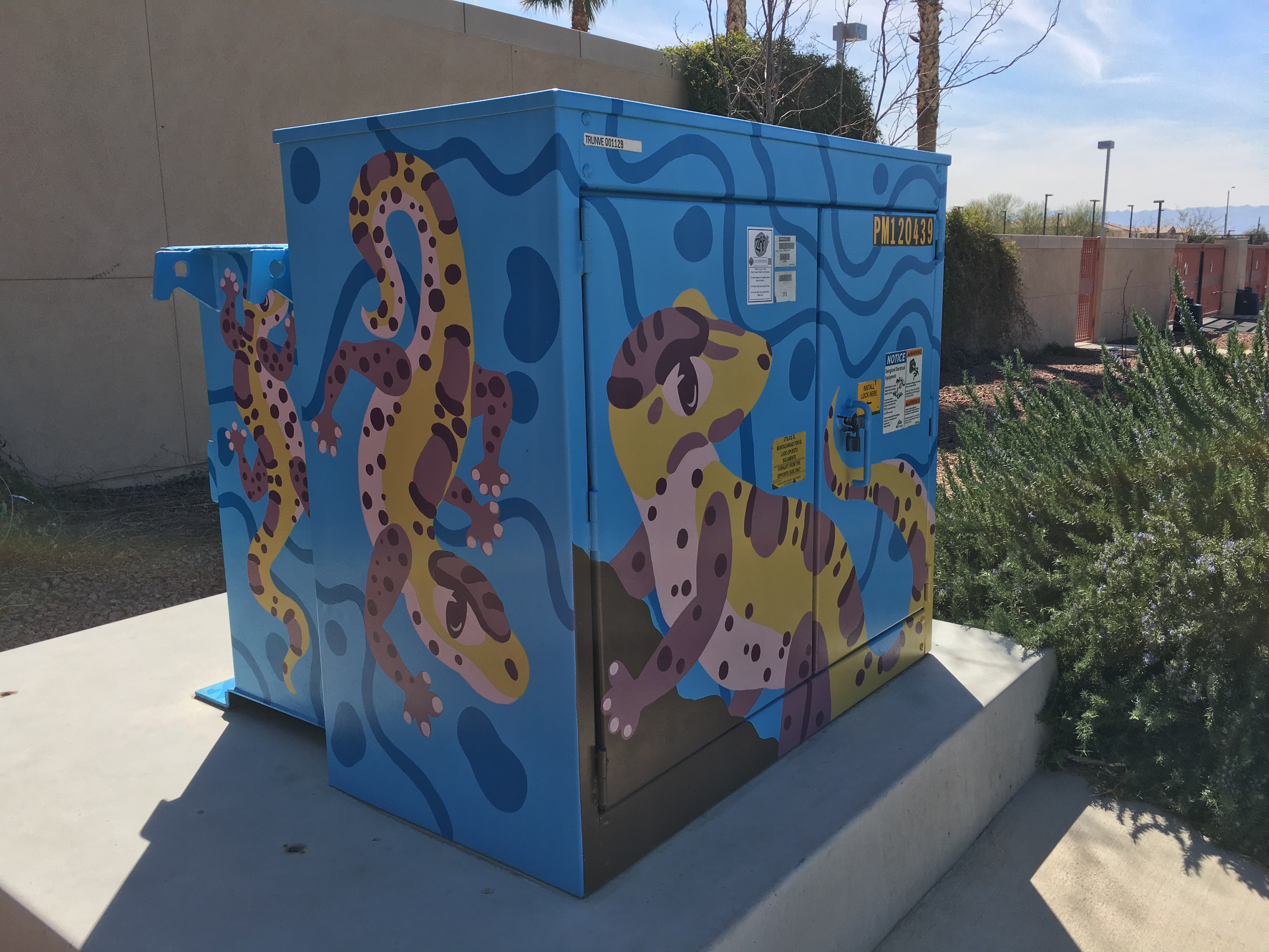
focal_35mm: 29
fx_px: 1063
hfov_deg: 61.7
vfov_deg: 48.2
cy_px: 476
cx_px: 634
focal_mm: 4.15
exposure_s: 1/1282
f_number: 2.2
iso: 25
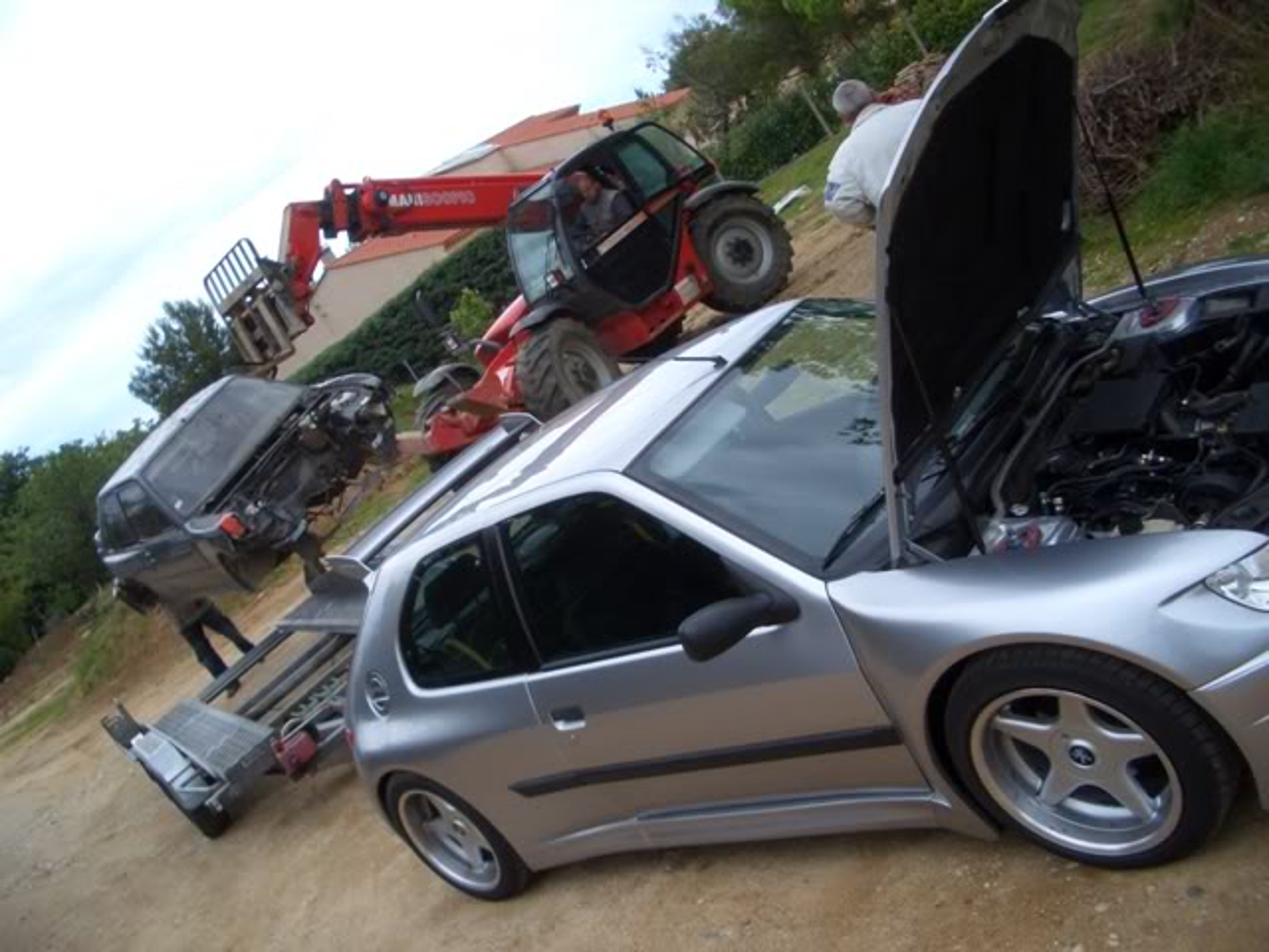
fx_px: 1283
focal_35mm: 35
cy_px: 476
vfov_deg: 40.7
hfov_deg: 52.6
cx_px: 634
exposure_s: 1/30
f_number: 2.6
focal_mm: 5.8
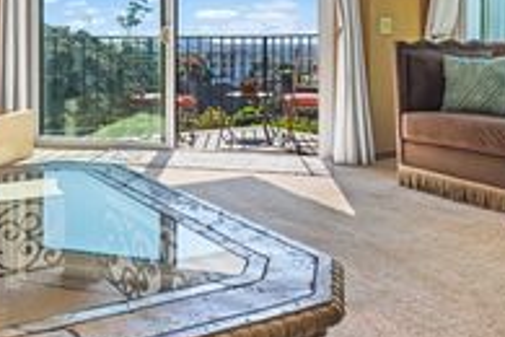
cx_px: 153
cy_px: 40
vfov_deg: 31.3
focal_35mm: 41
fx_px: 575
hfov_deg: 46.4
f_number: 8
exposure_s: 1/8
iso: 100
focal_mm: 16
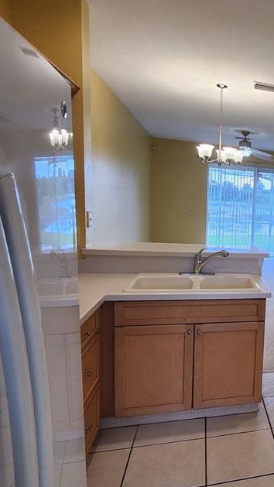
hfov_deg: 33.6
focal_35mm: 27
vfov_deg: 69.8
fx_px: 349
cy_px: 259
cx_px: 339
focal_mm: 1.74
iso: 80
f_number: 2.2
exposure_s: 1/60
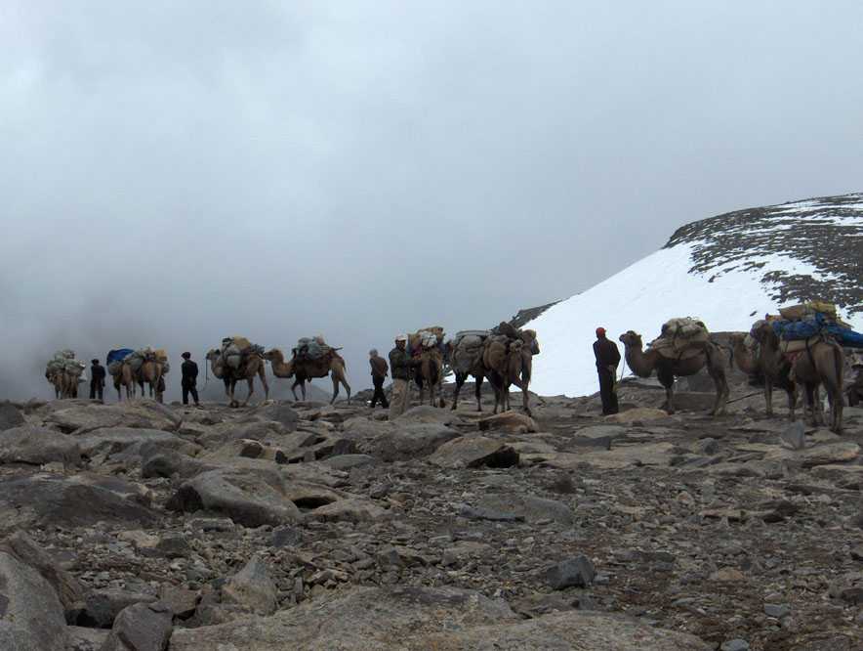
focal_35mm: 55
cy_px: 326
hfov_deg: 34.9
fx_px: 1373
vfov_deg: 26.6
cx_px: 432
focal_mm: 11.4
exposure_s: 1/1515
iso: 100
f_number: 5.4
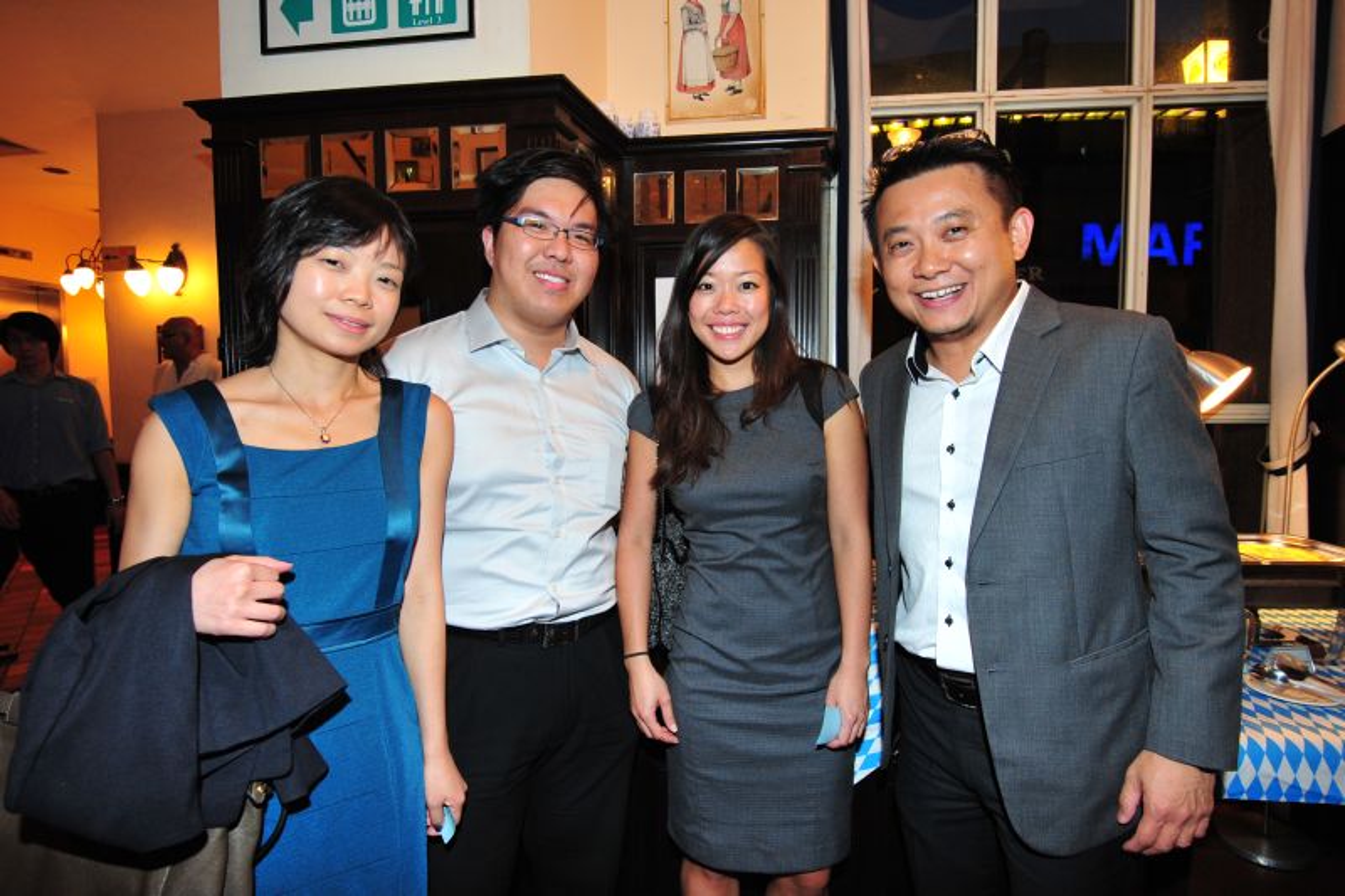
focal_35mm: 19
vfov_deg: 64.5
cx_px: 672
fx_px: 710
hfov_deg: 86.9
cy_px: 448
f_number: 6.3
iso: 3200
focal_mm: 19
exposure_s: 1/50
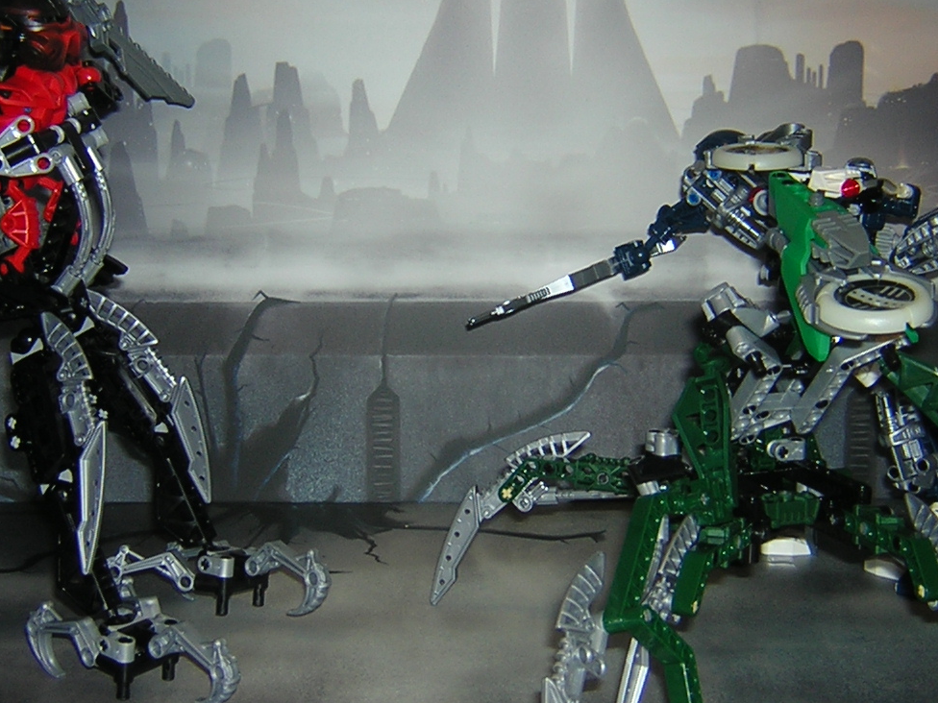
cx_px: 486
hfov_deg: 32.7
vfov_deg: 24.8
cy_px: 274
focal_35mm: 59
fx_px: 1599
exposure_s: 1/60.1
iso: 100
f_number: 2.6
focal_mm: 4.7
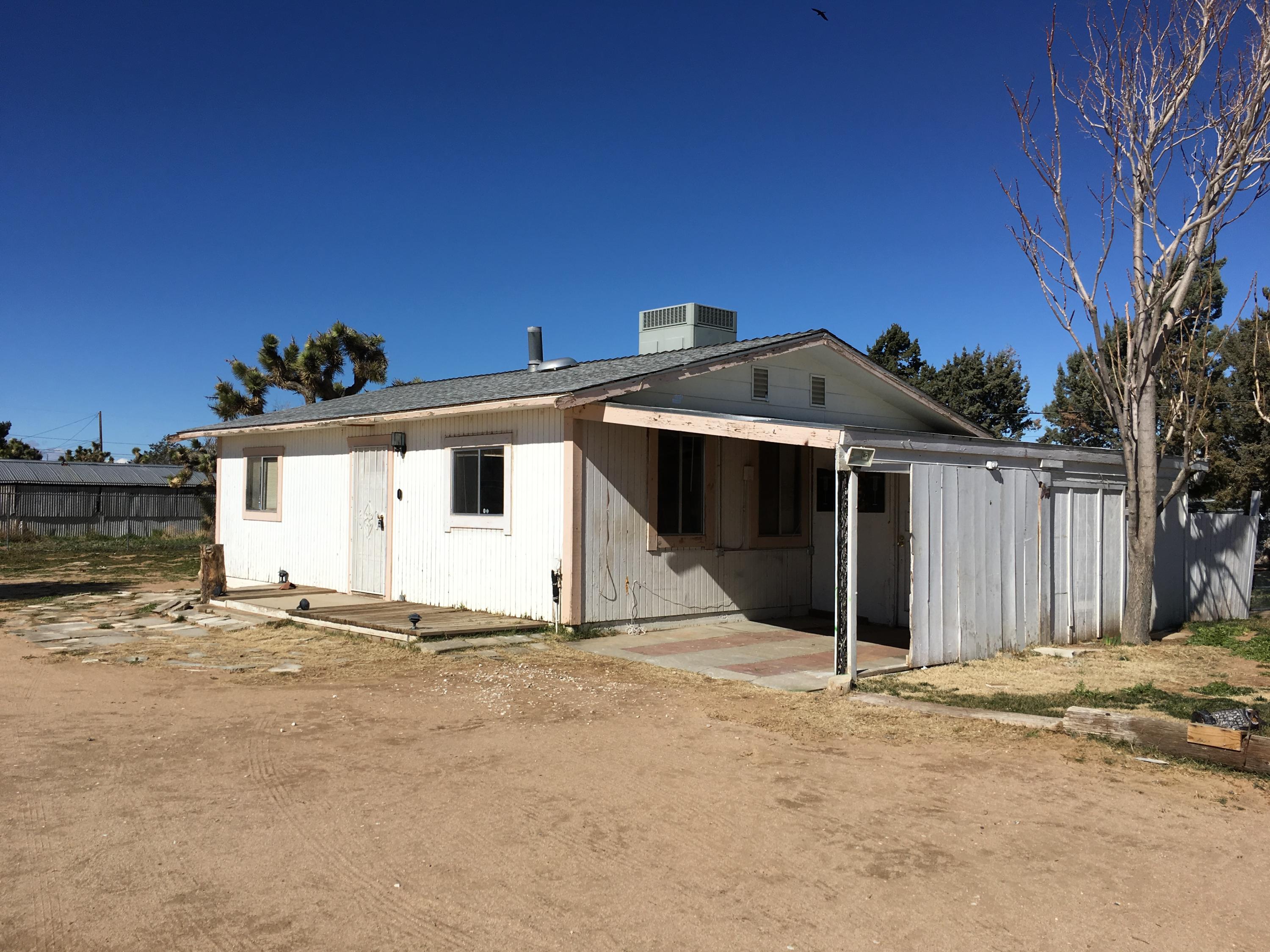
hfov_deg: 61.7
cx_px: 635
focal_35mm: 29
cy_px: 476
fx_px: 1064
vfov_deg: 48.2
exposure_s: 1/3663
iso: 25
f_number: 2.2
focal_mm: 4.15
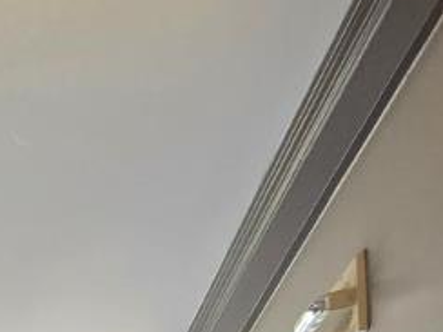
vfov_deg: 11.6
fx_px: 1024
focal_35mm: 80
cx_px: -654
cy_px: 962
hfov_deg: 14.4
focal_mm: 2.2
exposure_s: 1/60
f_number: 2.2
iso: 200
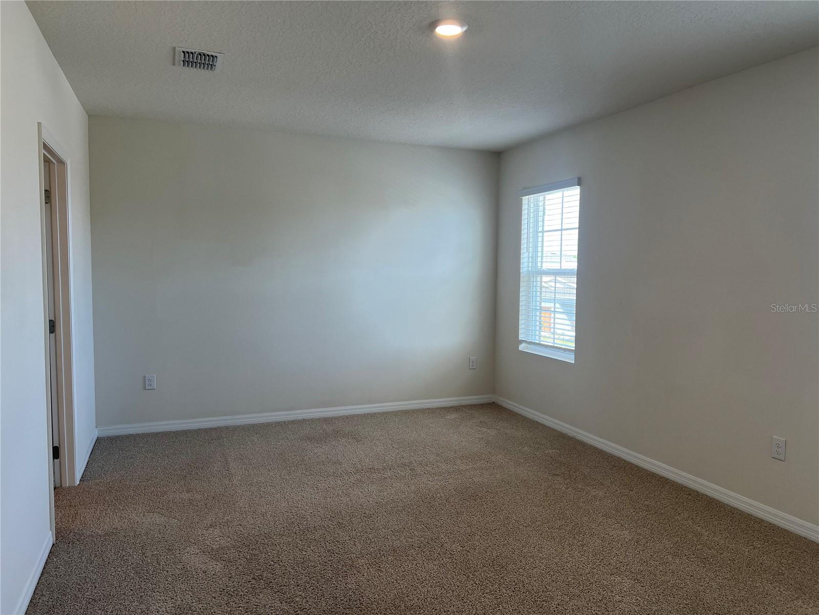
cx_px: 410
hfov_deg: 67.3
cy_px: 308
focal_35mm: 26
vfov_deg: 53.1
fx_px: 615
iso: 64
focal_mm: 5.7
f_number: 1.5
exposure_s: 1/142
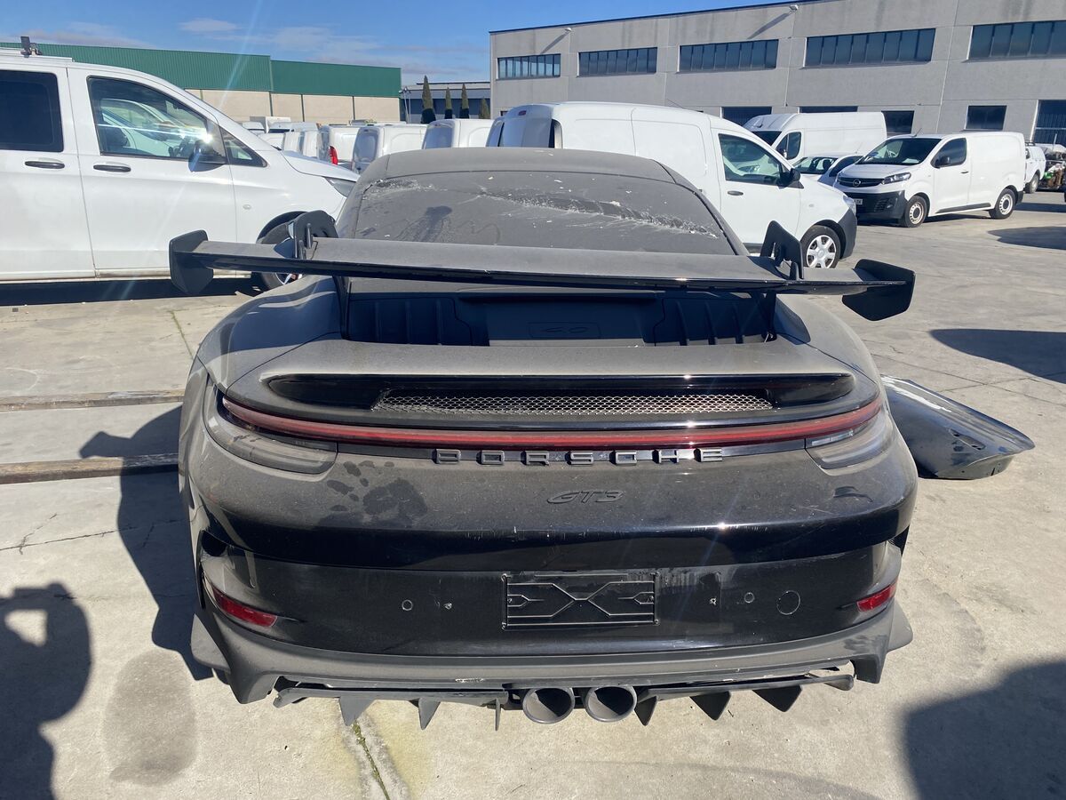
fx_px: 801
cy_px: 400
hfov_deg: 67.3
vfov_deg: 53.1
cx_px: 533
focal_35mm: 26
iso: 32
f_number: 1.8
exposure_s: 1/3125
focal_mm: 4.25
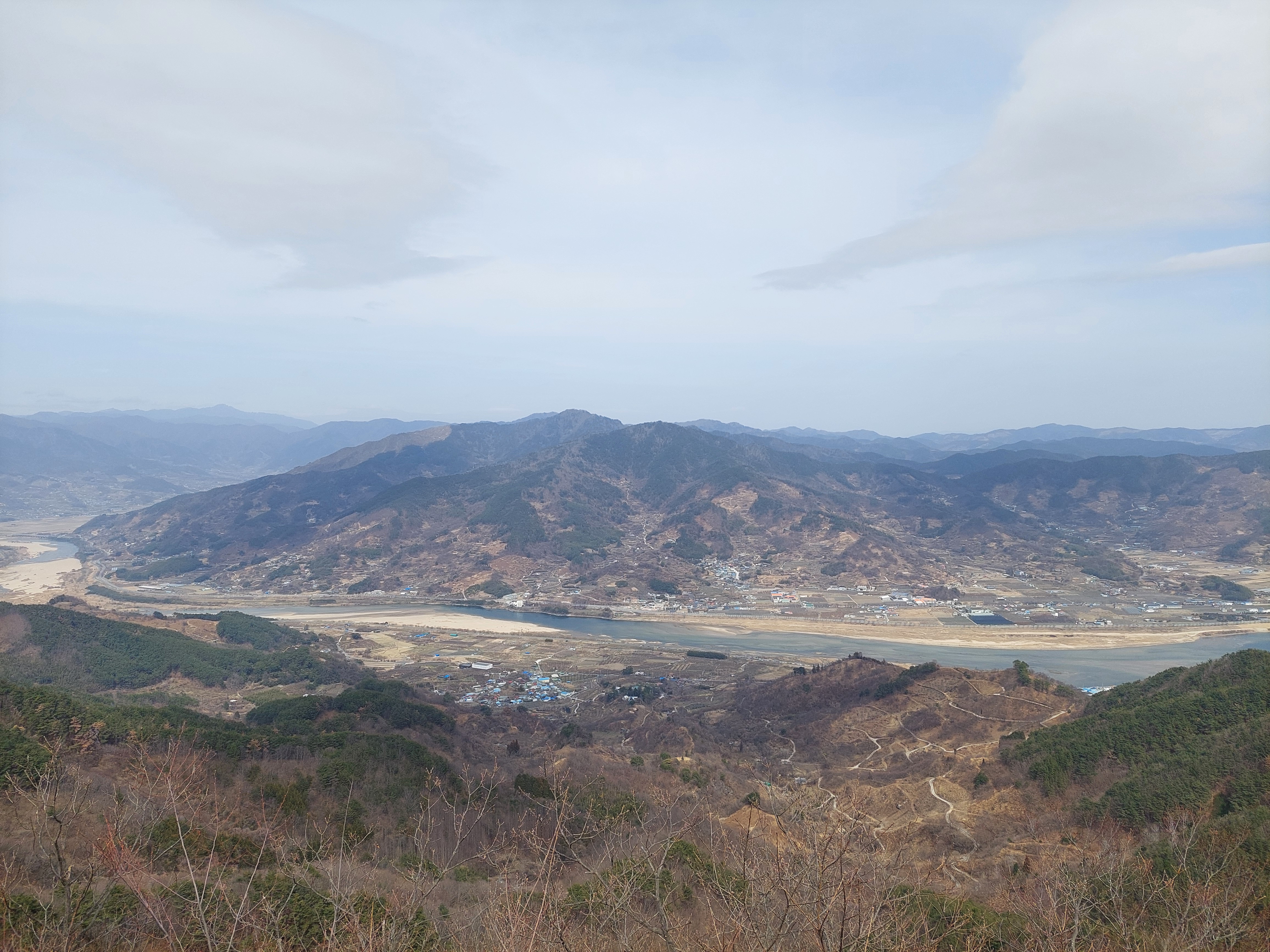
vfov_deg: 54.9
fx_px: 917
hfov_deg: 69.4
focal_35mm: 25
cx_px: 635
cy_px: 476
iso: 40
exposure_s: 1/1530
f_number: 1.8
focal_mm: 5.23
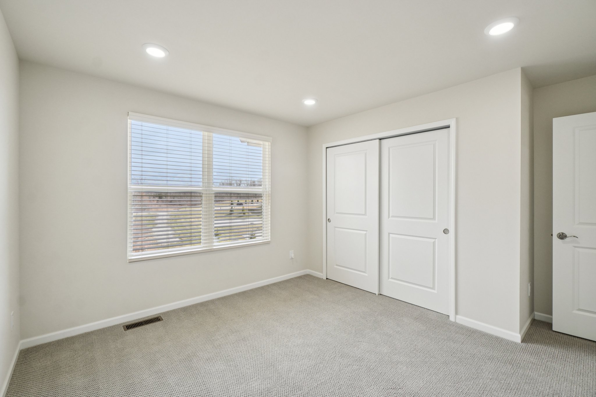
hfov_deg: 100.4
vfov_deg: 77.3
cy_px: 198
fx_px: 248
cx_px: 298
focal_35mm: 15
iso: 100
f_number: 8
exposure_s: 1/30
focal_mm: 10
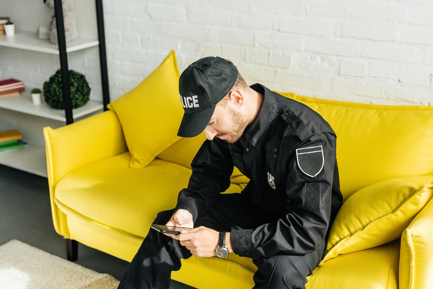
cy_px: 144
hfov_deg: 39.6
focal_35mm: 50
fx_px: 602
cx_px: 216
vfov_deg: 27.0
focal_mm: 50
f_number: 3.5
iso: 250
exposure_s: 1/160
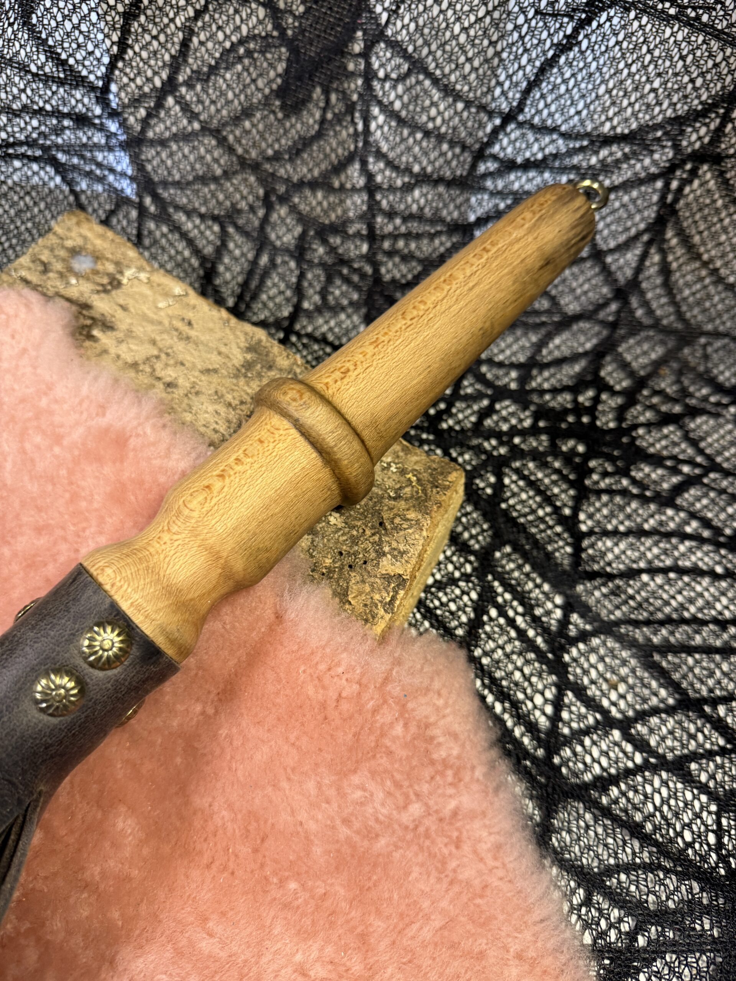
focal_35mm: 24
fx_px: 680
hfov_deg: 56.8
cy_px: 490
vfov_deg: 71.6
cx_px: 368
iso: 250
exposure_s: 1/60
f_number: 1.78
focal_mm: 6.76
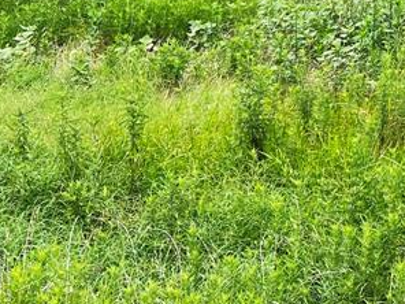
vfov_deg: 15.2
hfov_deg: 19.1
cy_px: -149
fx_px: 1053
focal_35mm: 90
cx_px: 606
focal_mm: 5.7
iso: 50
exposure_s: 1/1377
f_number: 1.5
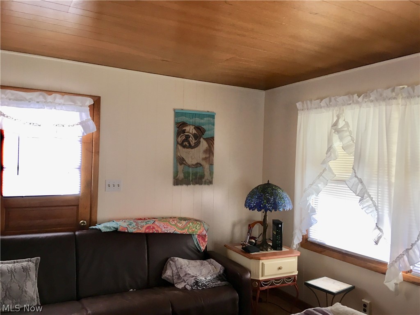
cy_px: 158
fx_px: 352
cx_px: 210
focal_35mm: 29
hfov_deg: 61.7
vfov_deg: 48.2
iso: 50
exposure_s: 1/30
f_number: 2.2
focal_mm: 4.15
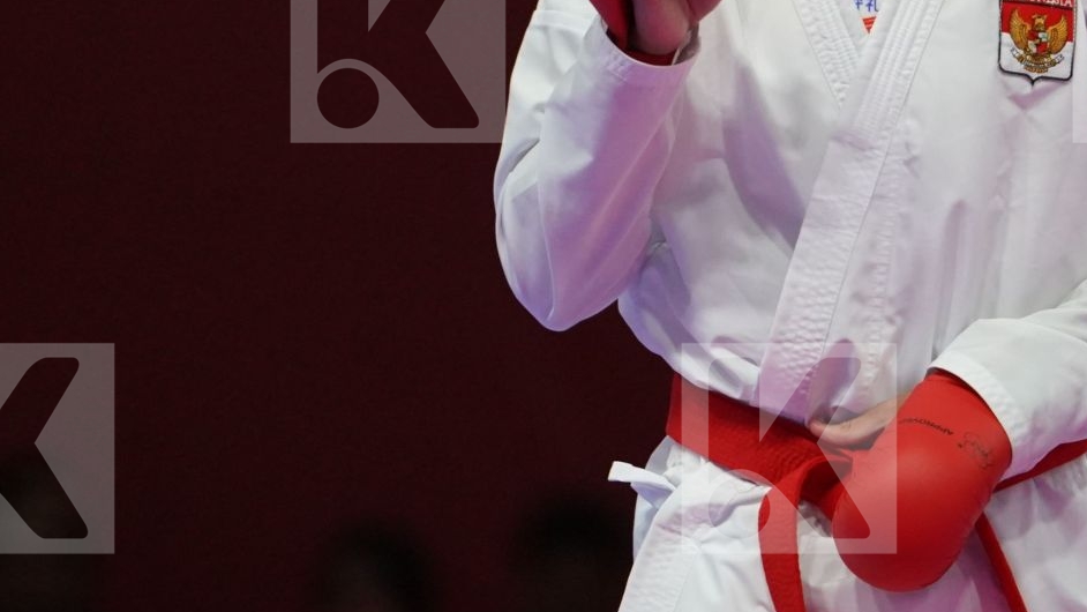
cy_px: 38
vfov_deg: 1.5
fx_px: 23953
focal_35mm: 831
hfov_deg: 2.6
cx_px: 789
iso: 3200
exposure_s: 1/1000
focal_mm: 277
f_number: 4
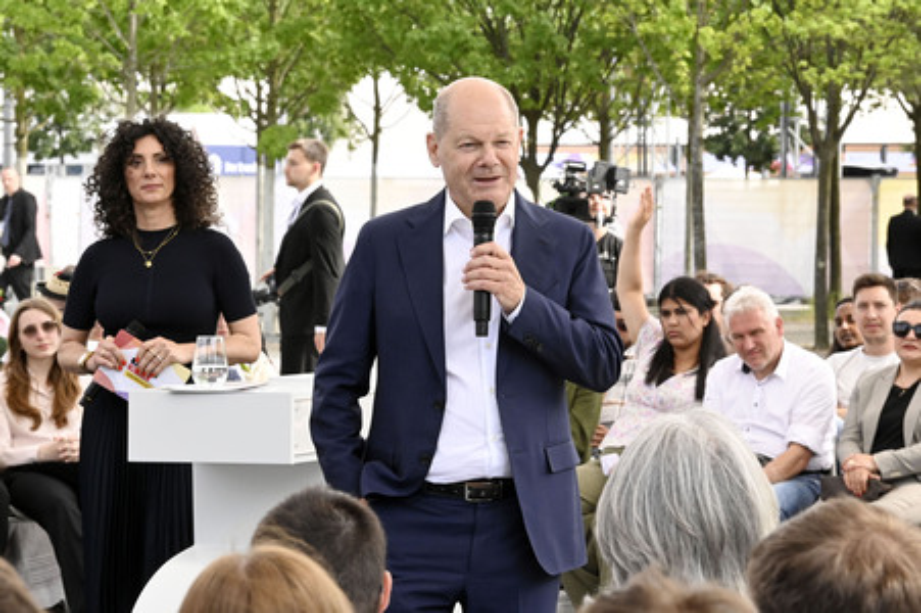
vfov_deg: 10.1
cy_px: 306
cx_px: 460
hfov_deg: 15.2
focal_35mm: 135
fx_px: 3451
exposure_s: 1/320
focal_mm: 135
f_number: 16
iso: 2500
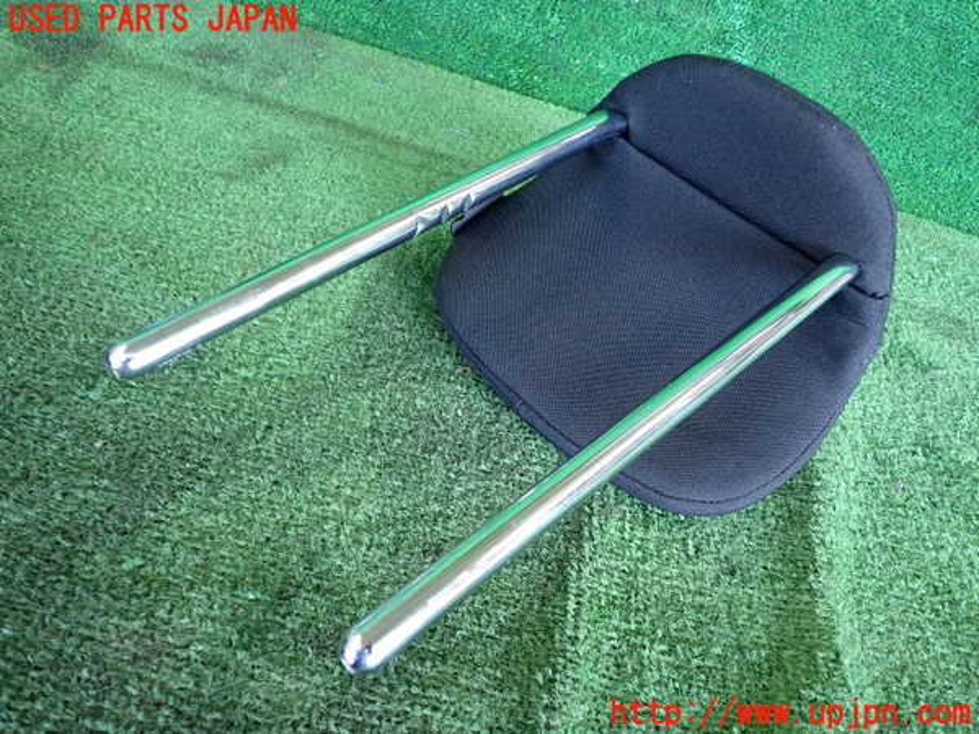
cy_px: 367
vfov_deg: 49.7
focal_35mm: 28
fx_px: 792
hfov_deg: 63.4
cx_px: 490
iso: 800
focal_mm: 5.05
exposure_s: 1/125
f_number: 2.2
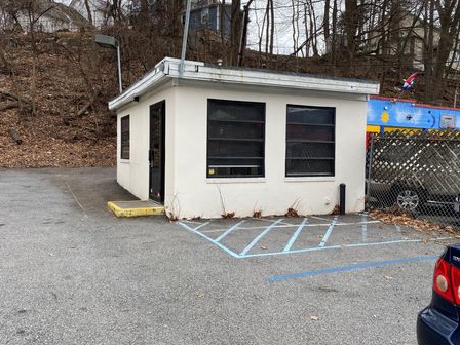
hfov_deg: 61.6
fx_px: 385
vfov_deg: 48.2
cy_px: 163
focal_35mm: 29
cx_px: 214
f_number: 1.8
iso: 32
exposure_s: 1/317
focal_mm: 4.25
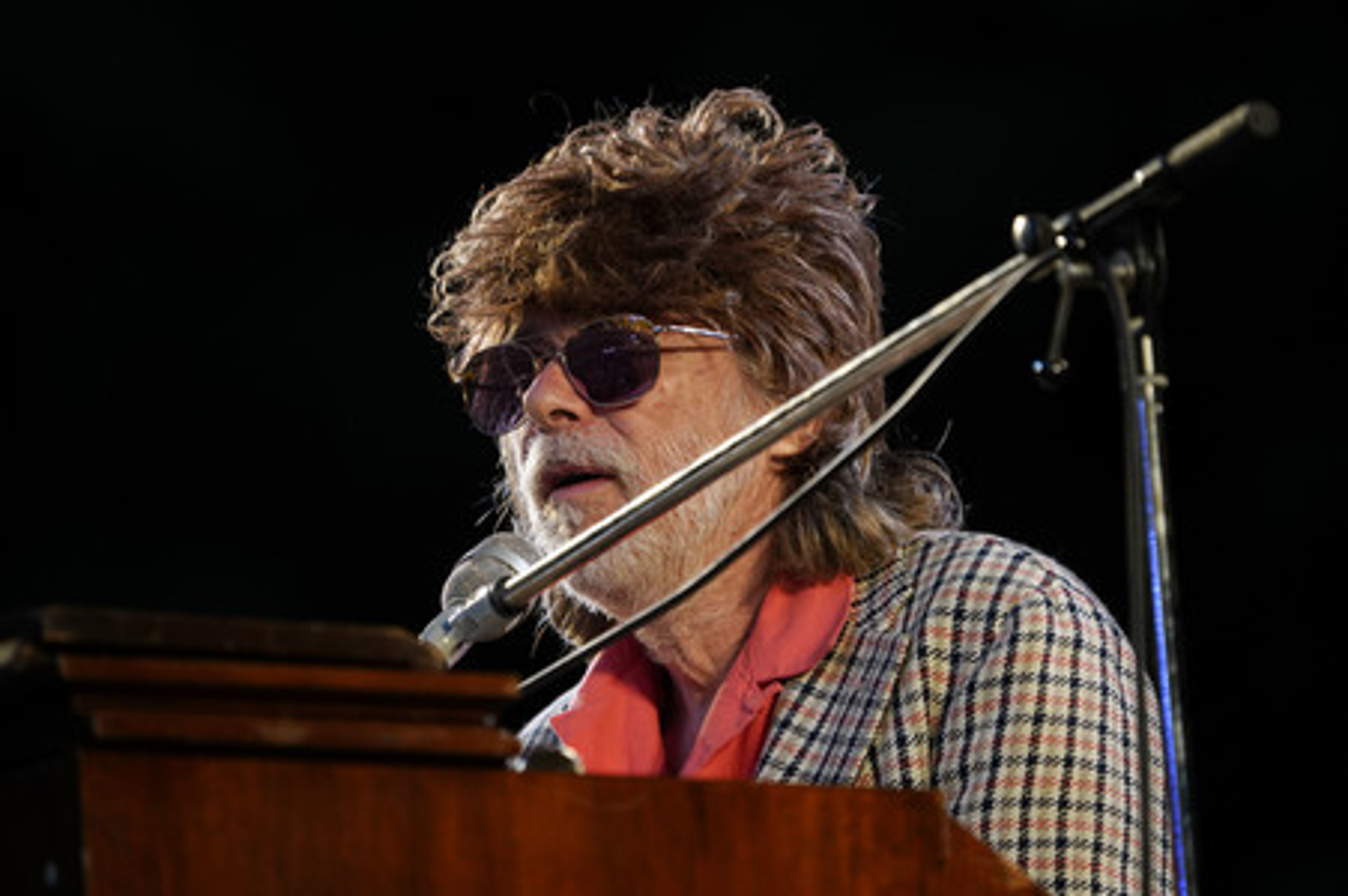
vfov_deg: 2.3
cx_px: 674
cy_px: 448
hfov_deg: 3.4
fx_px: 22450
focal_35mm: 600
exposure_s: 1/250
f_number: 6.3
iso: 2000
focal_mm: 600
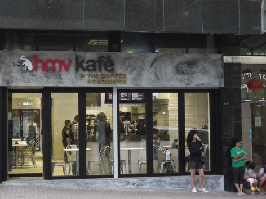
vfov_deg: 21.0
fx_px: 538
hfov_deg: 27.8
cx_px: 119
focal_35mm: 70
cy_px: 111
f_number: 4.8
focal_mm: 28
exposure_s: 1/100
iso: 800
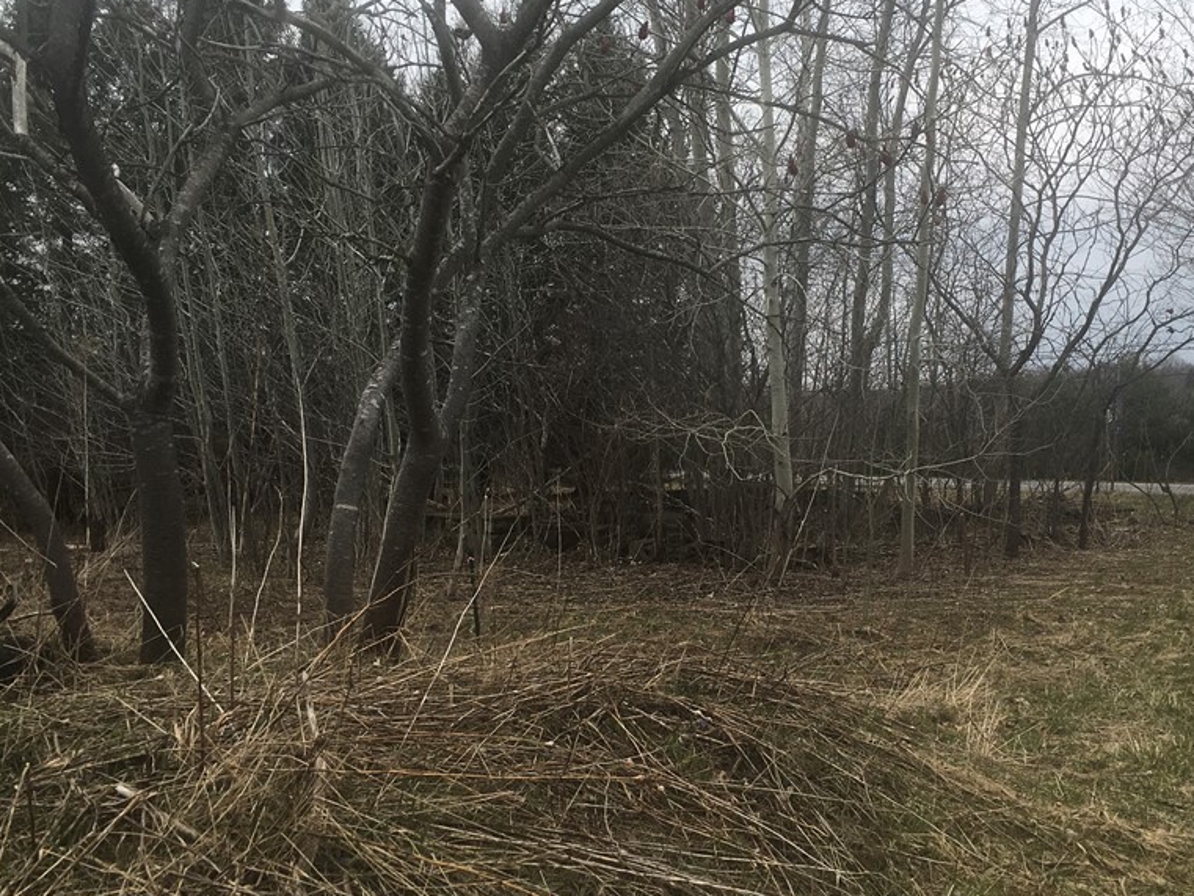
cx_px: 689
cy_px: 384
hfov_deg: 47.7
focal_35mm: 39
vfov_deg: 36.8
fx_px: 1345
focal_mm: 4.15
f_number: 2.2
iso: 25
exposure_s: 1/1241
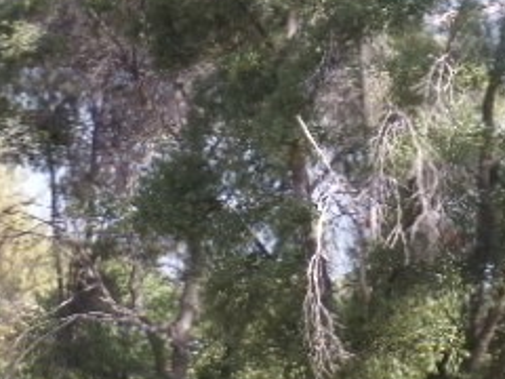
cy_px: 137
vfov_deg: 8.6
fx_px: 2524
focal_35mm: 173
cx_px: 518
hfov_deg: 11.3
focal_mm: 11.6
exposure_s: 1/140
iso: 100
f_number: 3.8
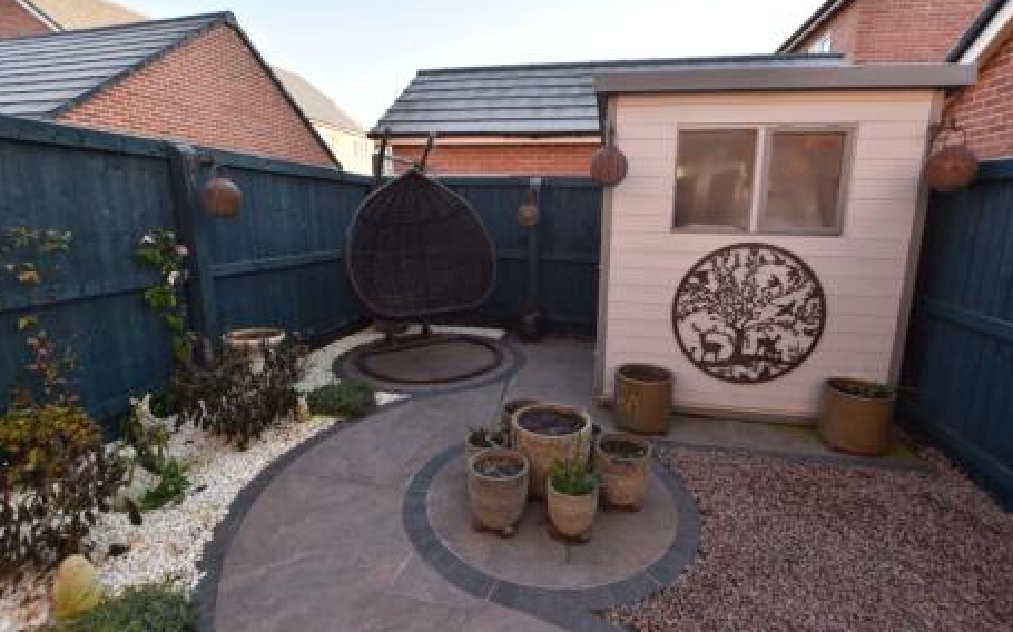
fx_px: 442
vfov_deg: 71.1
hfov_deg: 97.8
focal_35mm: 16
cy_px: 295
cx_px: 514
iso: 100
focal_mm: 10
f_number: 5
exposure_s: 1/100
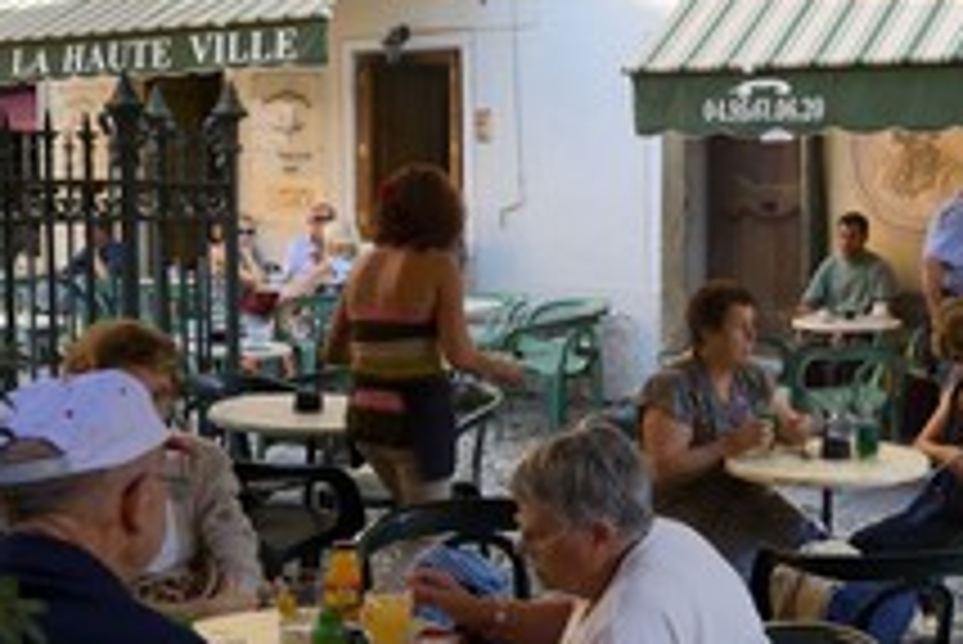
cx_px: 891
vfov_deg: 28.6
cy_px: 270
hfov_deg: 38.6
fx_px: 1258
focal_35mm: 47
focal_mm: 24
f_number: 5
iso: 200
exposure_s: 1/160
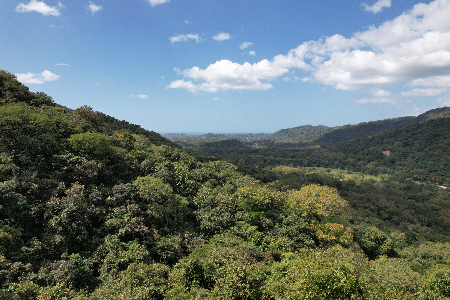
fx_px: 275
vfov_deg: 57.2
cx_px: 225
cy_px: 150
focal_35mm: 22
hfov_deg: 78.6
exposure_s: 1/500
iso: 100
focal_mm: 8.38
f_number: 2.8
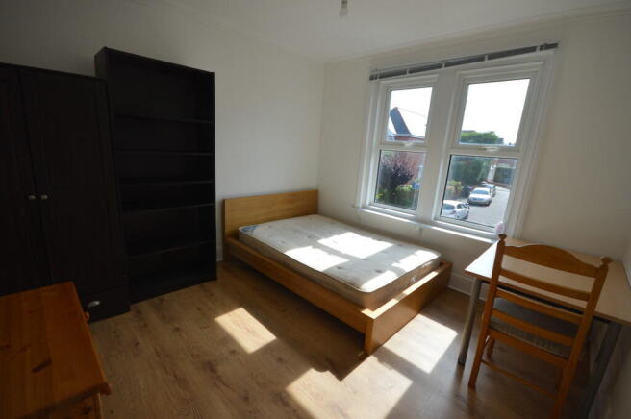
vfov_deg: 77.2
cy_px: 210
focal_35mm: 15
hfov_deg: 100.4
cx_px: 316
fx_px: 263
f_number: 6.3
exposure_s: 1/200
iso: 200
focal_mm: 10
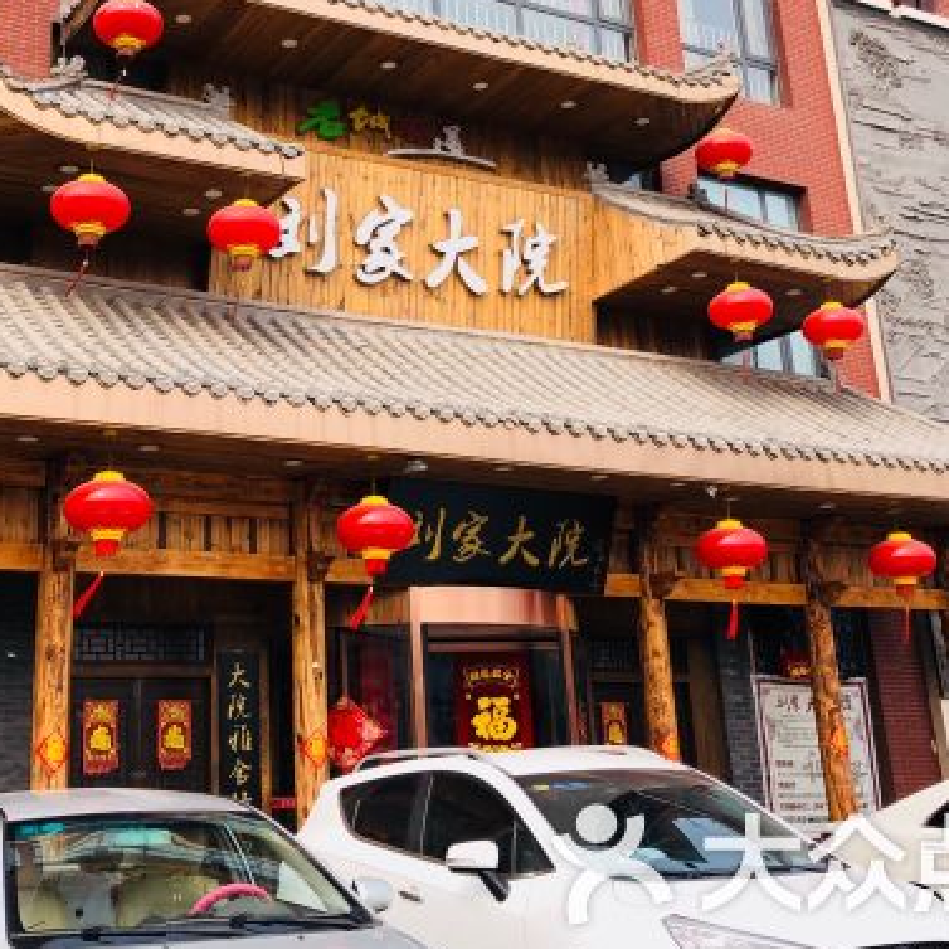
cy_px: 334
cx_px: 302
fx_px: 1427
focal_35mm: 46
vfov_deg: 36.5
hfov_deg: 36.3
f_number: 1.8
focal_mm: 4
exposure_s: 1/800
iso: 20
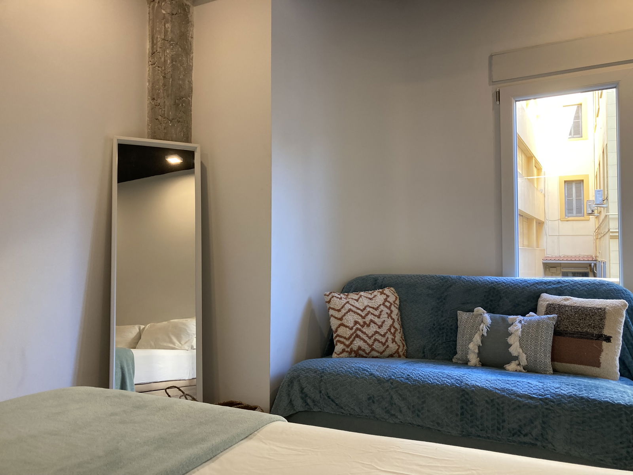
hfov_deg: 63.4
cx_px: 316
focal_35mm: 28
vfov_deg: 49.7
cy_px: 238
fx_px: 512
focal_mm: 3.99
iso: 80
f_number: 1.8
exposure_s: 1/50
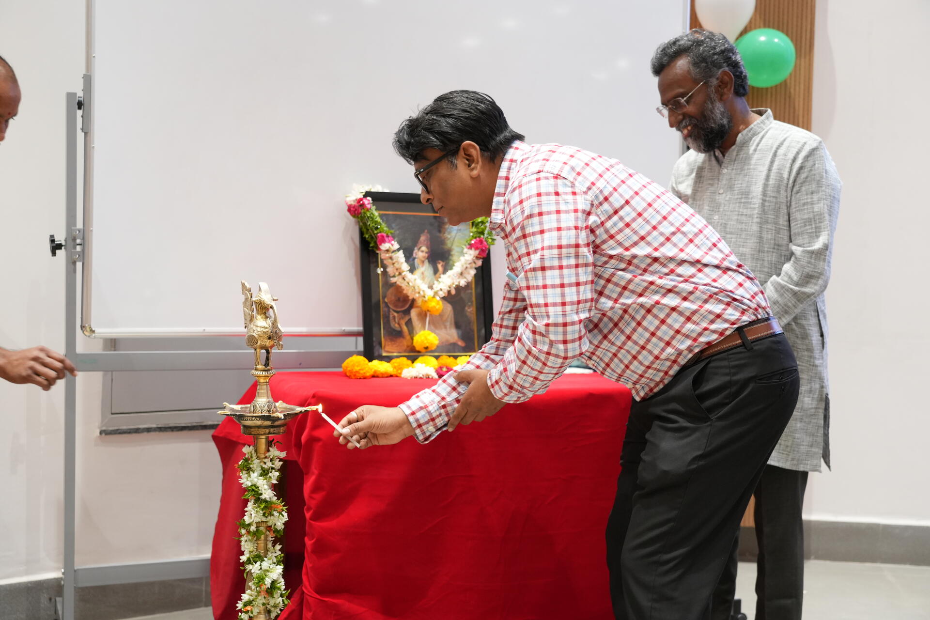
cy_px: 310
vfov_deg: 29.2
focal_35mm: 46
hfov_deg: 42.7
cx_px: 465
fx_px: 1188
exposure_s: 1/160
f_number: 4
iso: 2500
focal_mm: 46
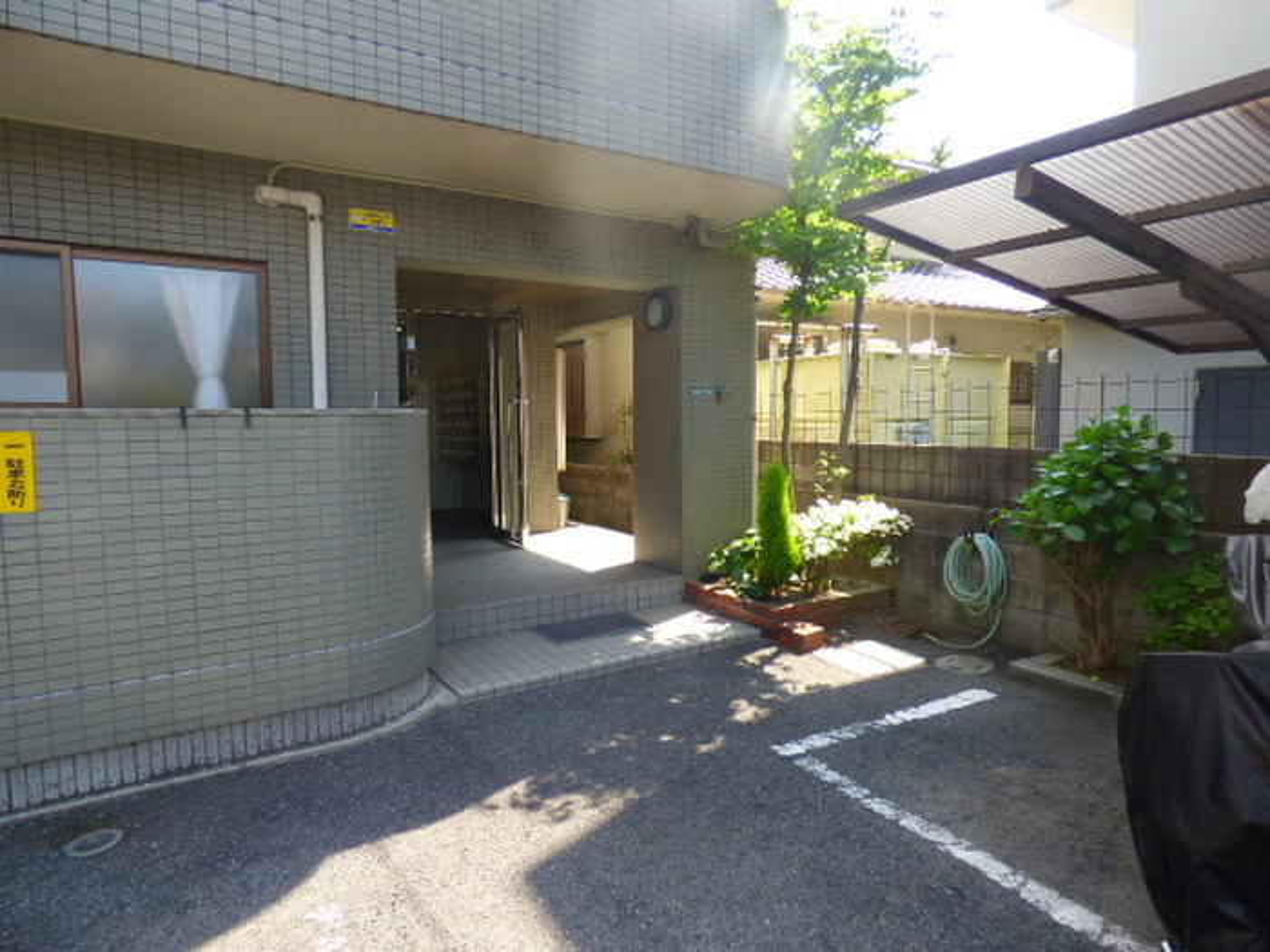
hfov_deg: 81.7
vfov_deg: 66.0
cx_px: 635
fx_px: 734
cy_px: 476
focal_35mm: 20
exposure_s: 1/250
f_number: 2.8
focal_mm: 3.58
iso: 100
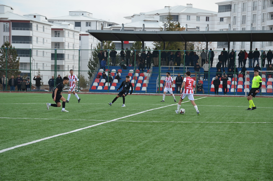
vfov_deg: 11.4
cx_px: 136
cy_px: 90
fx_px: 908
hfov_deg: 17.1
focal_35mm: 120
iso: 125
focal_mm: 80
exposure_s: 1/250
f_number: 8
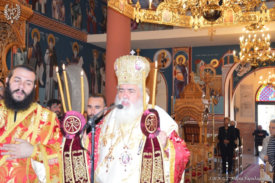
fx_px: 401
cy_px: 92
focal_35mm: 52
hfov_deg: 37.9
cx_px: 138
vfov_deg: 25.7
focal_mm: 35
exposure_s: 1/60
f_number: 4.2
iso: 720
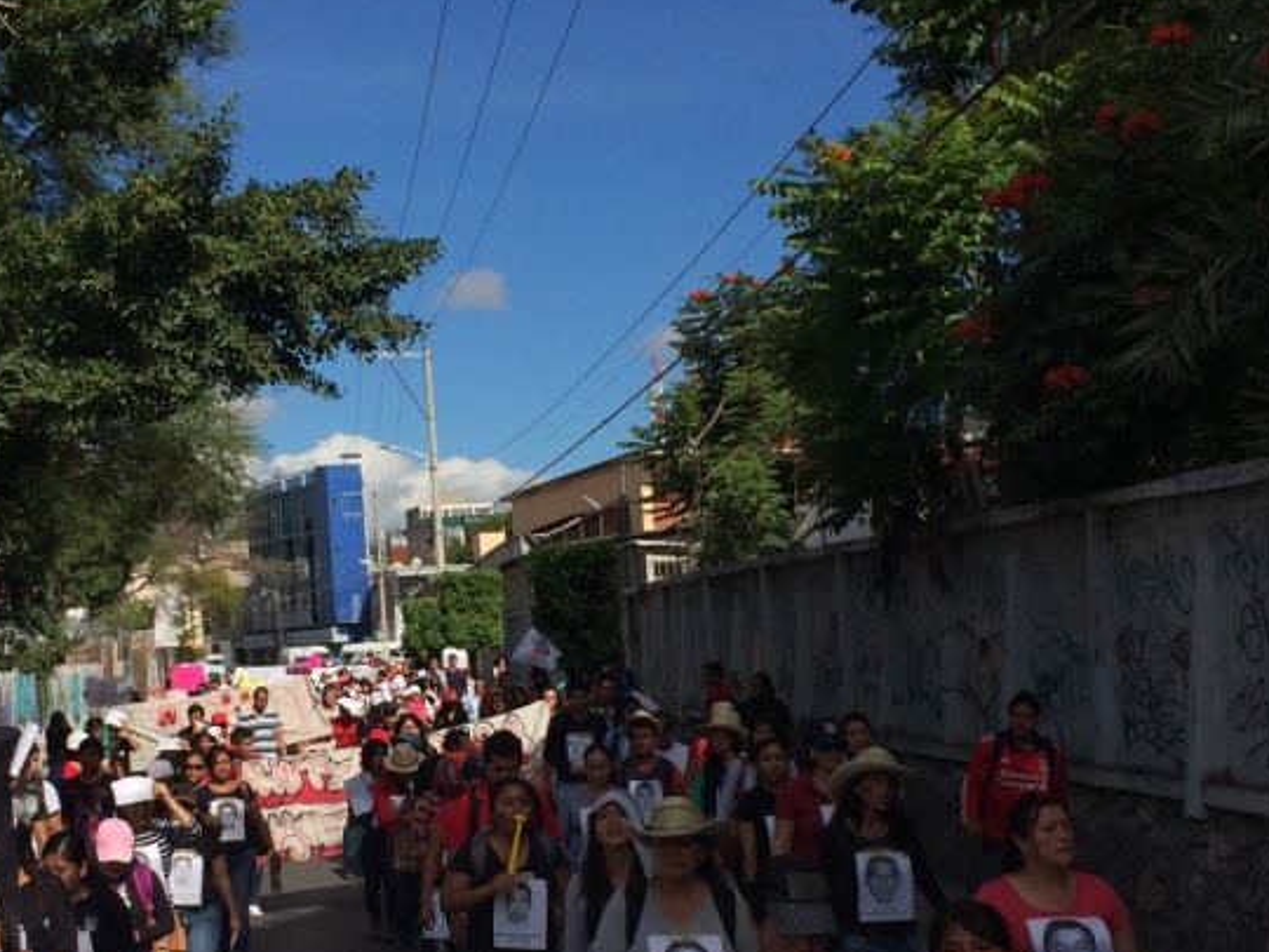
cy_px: 611
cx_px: 418
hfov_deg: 34.6
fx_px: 2016
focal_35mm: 55
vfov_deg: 26.5
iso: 32
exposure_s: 1/4115
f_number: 2.2
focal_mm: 4.15
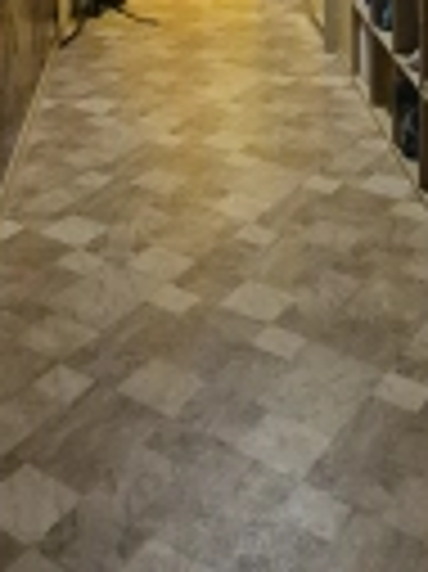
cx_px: 453
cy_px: -45
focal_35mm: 48
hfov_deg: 27.9
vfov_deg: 34.7
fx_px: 793
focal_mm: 1.74
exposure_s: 1/50
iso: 1250
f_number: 2.2
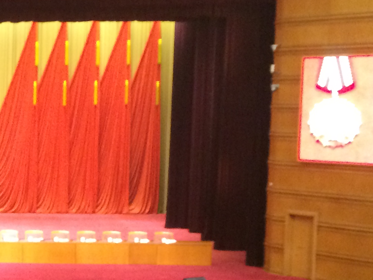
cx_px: -210
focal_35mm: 96
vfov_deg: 15.3
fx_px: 1035
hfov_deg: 17.9
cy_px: 227
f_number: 2.2
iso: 250
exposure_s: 1/30
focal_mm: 4.15
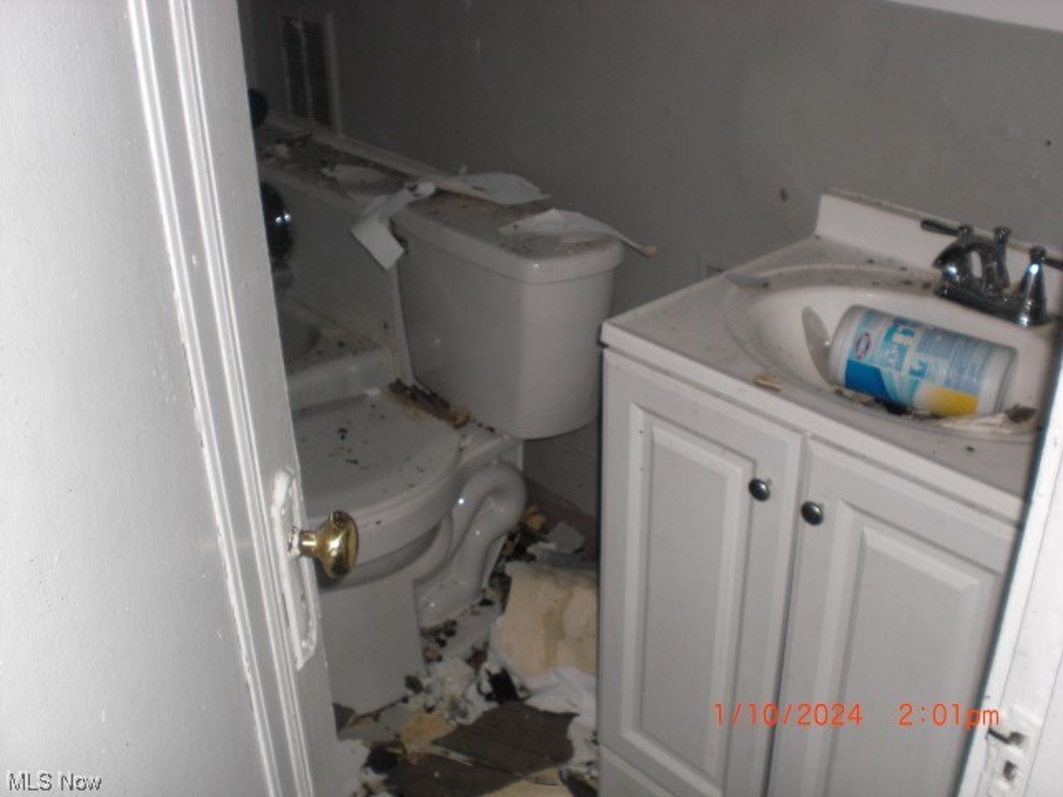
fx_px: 1167
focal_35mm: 38
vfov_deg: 37.7
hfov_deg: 49.0
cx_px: 532
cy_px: 398
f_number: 3.1
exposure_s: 1/60
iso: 100
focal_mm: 6.3
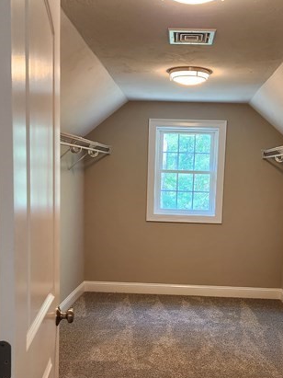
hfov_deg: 33.5
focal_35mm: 43
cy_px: 228
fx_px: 469
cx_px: 173
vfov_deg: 43.6
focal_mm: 5.4
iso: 250
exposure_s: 1/120
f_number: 1.8
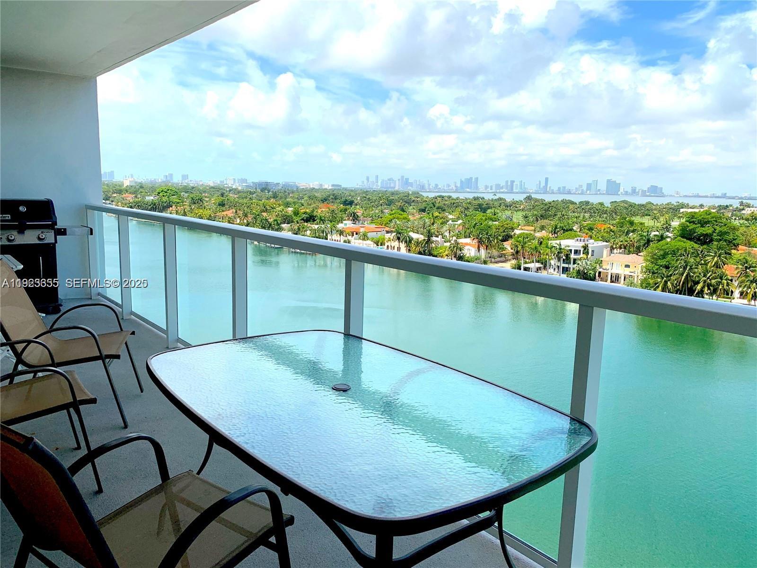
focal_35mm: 26
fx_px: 569
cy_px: 284
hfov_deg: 67.3
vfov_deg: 53.1
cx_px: 378
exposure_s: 1/2755
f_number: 1.8
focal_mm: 4.25
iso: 25
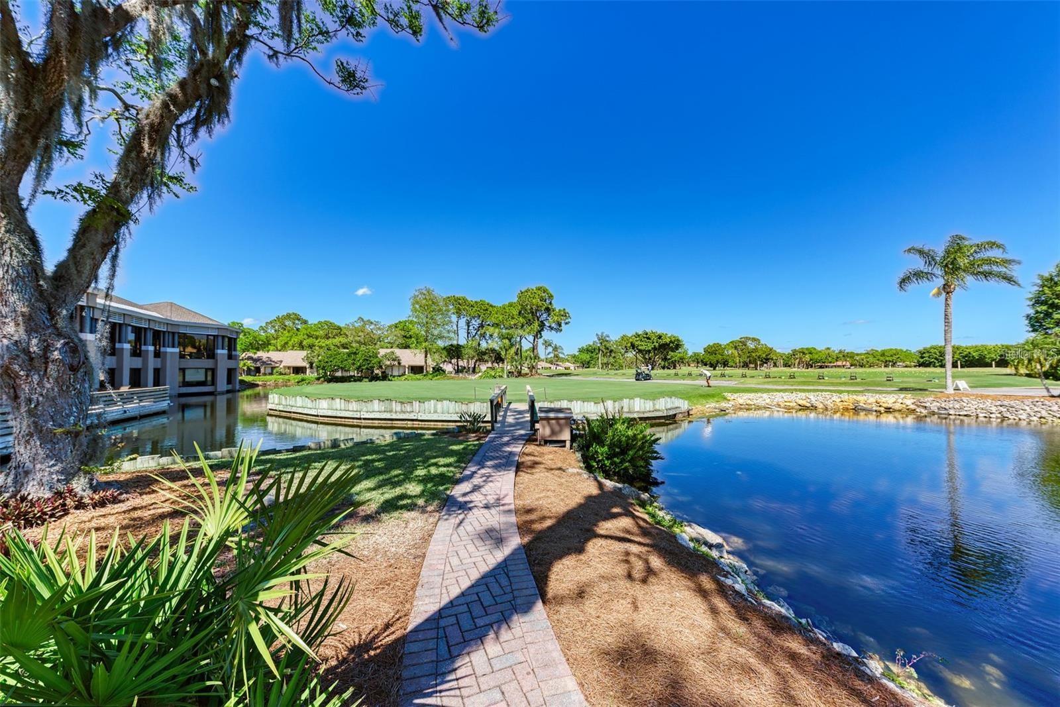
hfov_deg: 108.3
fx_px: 383
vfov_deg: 85.4
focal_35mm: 13
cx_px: 530
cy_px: 354
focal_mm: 13
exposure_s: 1/125
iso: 100
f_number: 7.1
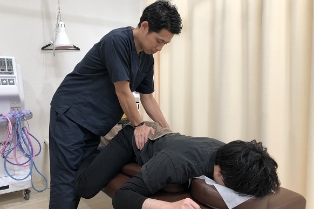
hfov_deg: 61.9
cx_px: 153
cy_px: 113
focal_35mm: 30
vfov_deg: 43.6
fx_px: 262
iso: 40
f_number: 1.8
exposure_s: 1/24
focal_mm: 3.99
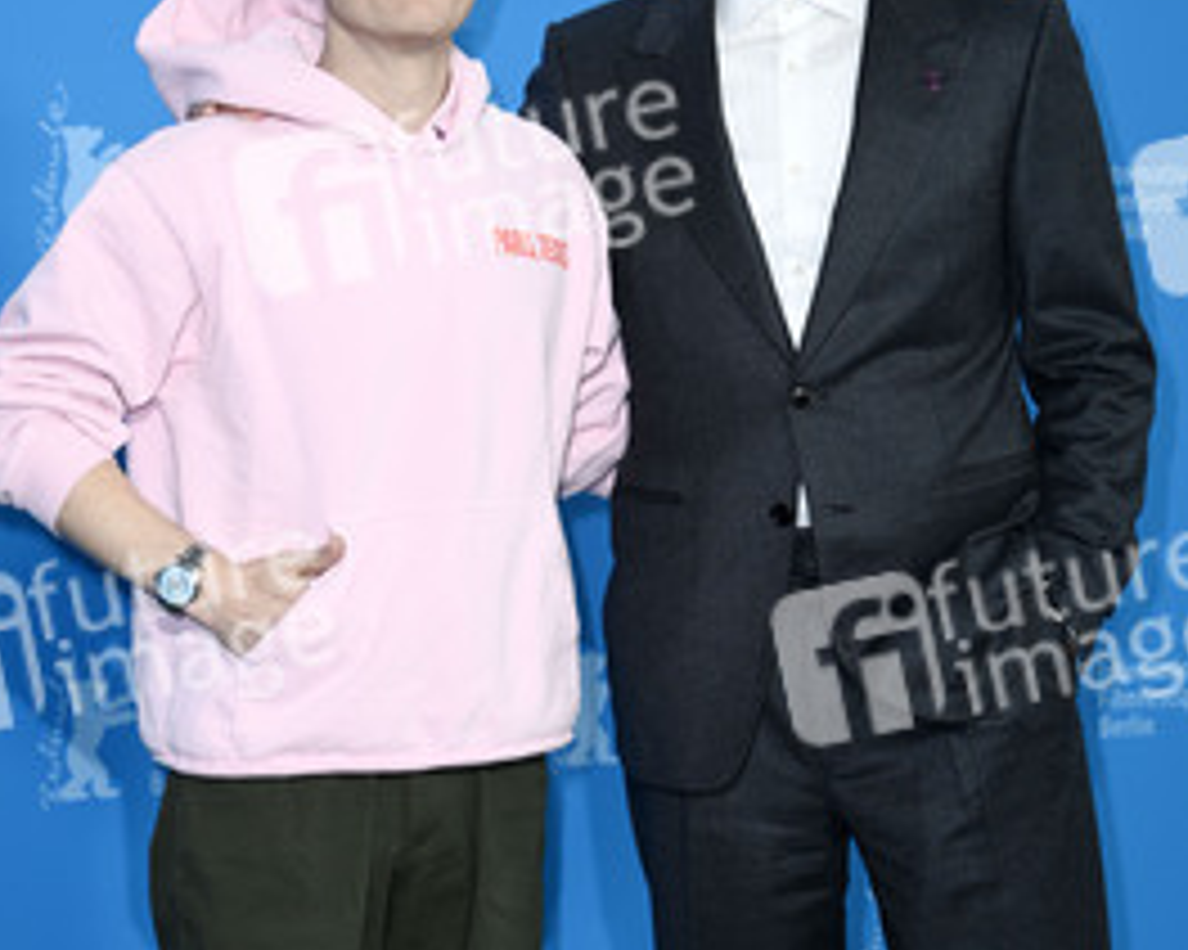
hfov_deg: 15.9
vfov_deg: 12.7
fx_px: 4253
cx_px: 594
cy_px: 414
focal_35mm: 121
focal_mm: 85
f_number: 5.6
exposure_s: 1/250
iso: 1250
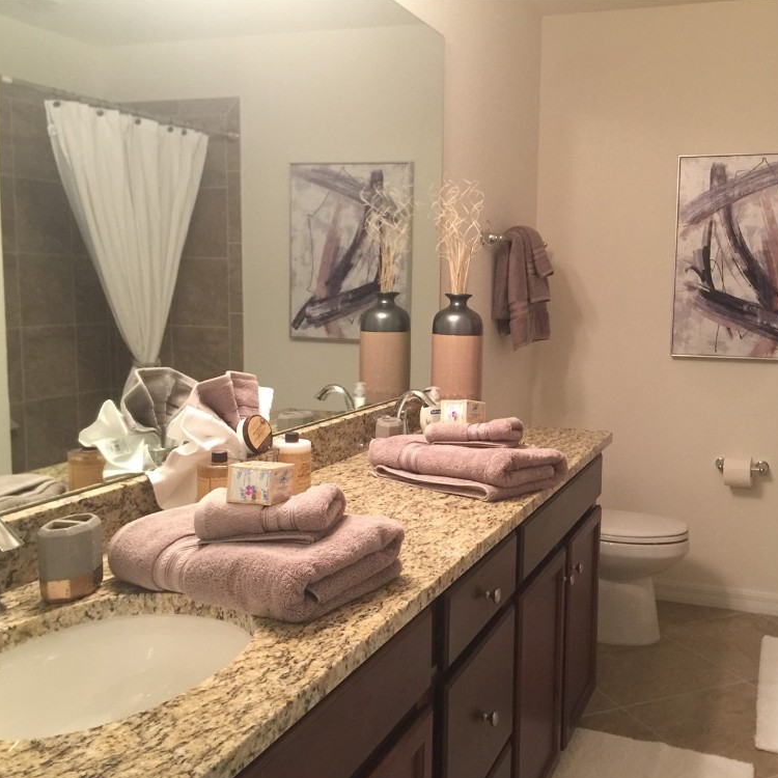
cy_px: 394
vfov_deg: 47.2
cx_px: 477
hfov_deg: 46.9
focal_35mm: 35
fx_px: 890
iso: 100
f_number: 2.2
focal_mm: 4.15
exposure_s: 1/15
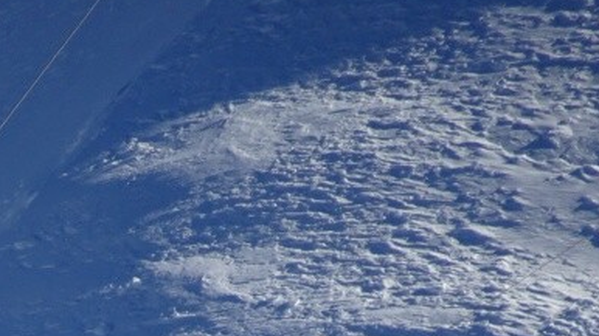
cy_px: 424
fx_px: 23615
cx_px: -90
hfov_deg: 1.5
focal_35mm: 1487
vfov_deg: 0.8
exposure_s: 1/500
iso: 80
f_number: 6.3
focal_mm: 87.78
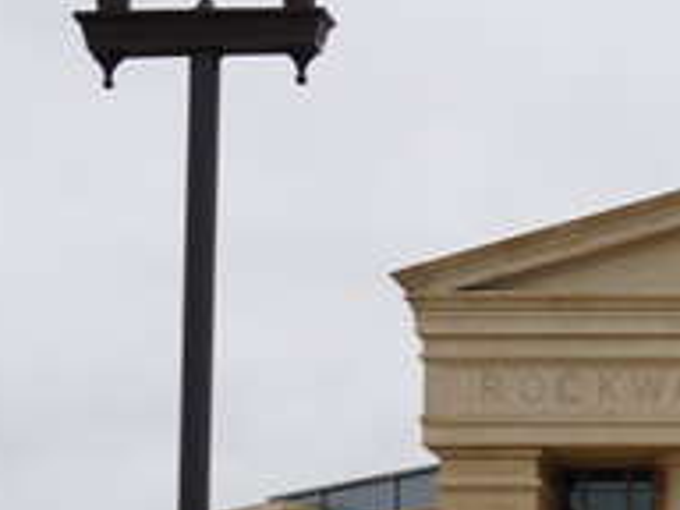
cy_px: 622
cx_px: 1137
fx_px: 3064
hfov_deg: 11.9
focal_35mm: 156
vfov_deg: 9.4
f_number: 9
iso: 100
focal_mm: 26
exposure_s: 1/100
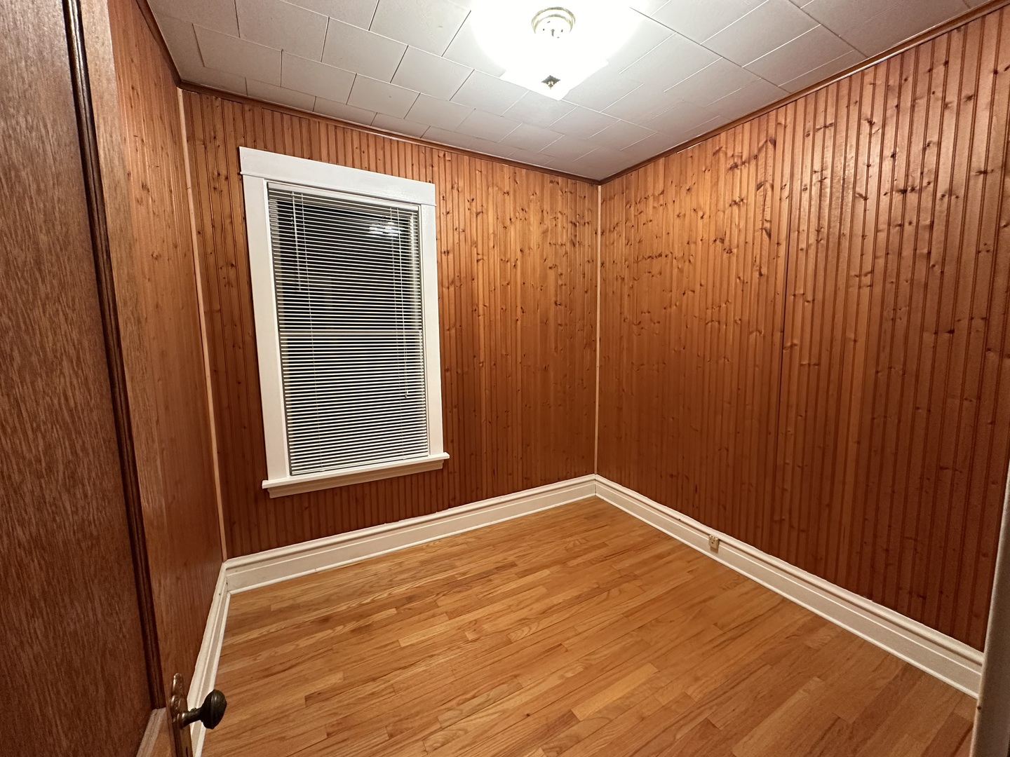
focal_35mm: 14
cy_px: 378
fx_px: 408
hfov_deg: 102.1
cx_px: 505
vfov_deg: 85.7
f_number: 2.2
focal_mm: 2.22
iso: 400
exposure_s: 1/60
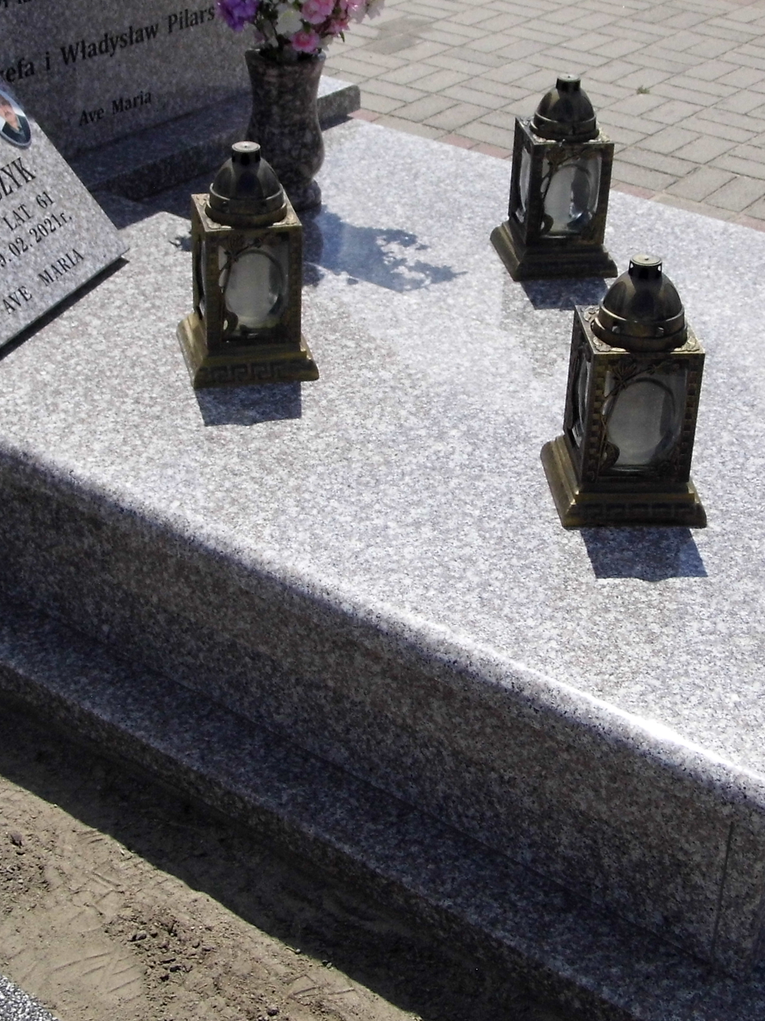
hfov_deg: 25.7
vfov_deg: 33.7
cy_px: 399
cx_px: 351
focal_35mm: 57
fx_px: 1680
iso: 100
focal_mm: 5.2
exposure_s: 1/320
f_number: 9.2
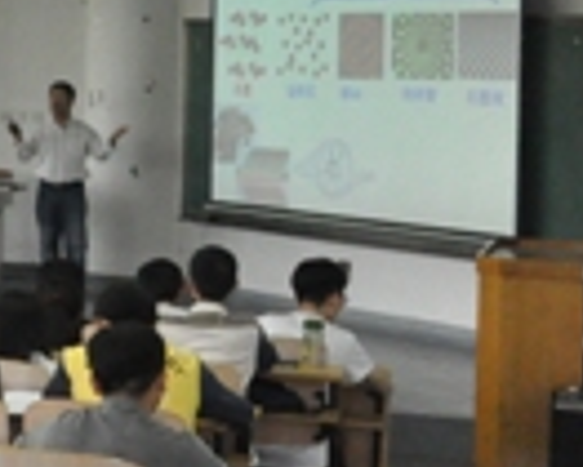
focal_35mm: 116
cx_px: -717
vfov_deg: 13.2
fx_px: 2003
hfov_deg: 13.3
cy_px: 87
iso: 3200
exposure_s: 1/160
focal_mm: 18
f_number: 5.6
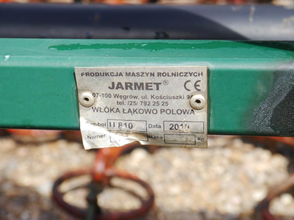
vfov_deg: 17.6
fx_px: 713
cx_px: 147
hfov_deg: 23.3
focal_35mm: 84
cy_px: 110
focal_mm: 42
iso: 160
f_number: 7.1
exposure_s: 1/200
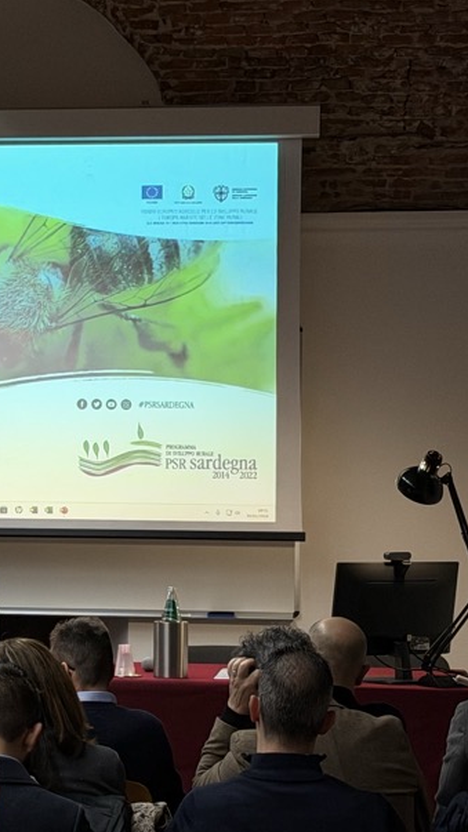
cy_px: 455
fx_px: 2450
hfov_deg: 10.8
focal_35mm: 111
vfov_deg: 19.3
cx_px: -59
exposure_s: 1/120
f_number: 1.78
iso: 64
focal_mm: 6.76
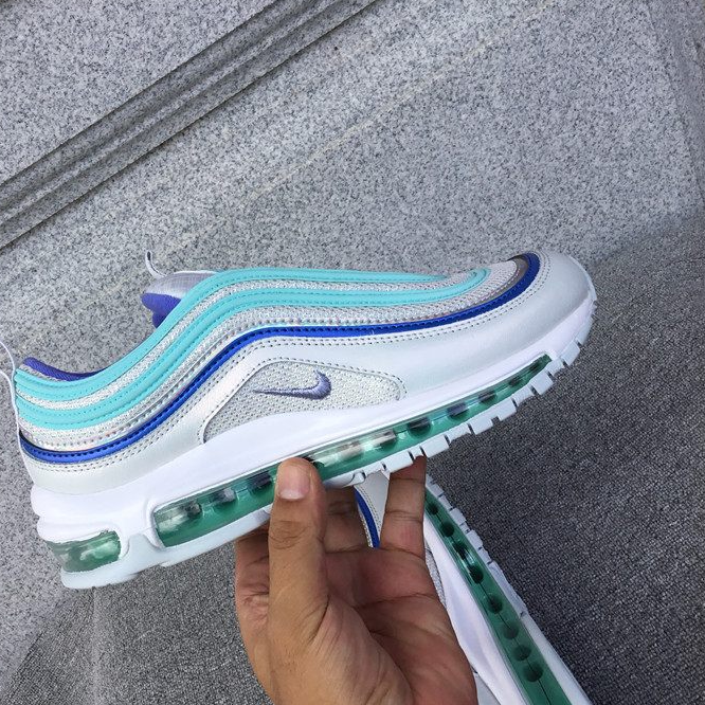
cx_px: 276
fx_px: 853
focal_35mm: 37
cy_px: 351
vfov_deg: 44.9
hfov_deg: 44.7
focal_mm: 3.3
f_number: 2.4
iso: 25
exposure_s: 1/365
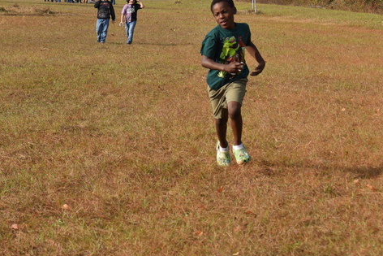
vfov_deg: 9.8
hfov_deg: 14.6
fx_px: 1488
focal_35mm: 140
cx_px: 97
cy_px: 72
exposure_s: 1/250
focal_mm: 55
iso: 100
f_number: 7.1
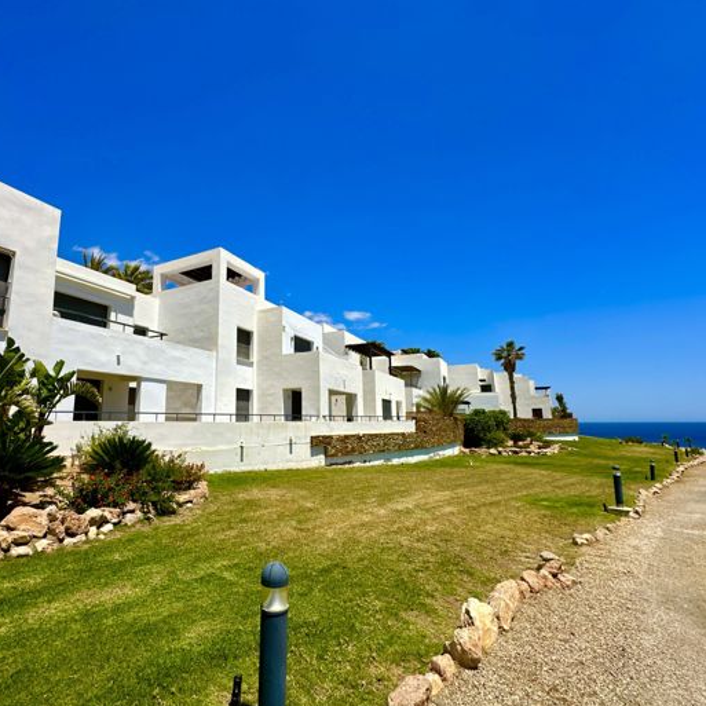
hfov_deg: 83.1
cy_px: 359
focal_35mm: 17
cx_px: 290
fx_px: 392
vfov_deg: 84.0
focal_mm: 2.22
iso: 40
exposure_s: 1/4292
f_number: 2.2
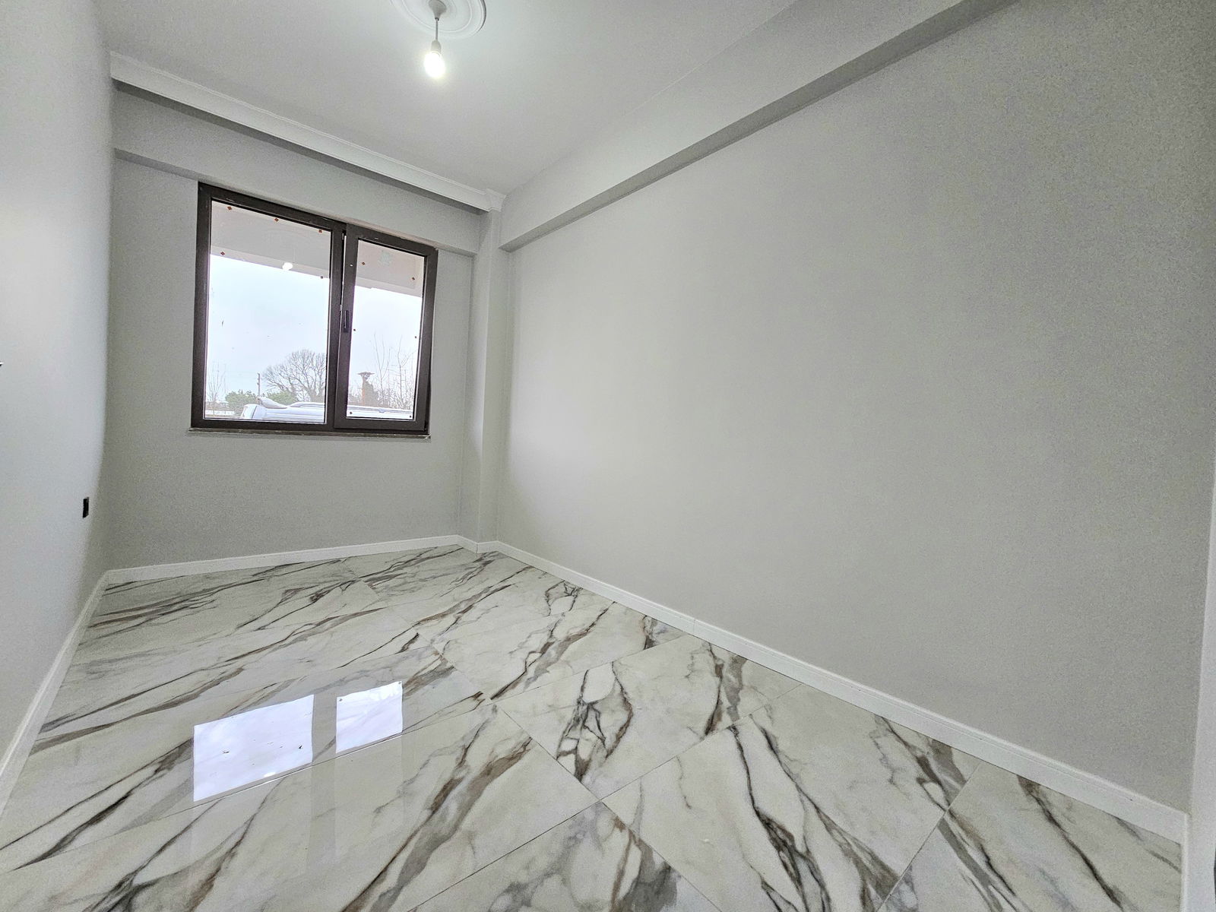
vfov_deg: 89.9
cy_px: 456
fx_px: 457
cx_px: 608
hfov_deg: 106.2
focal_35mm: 13
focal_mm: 2.2
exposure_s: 1/50.3
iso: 250
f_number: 2.2
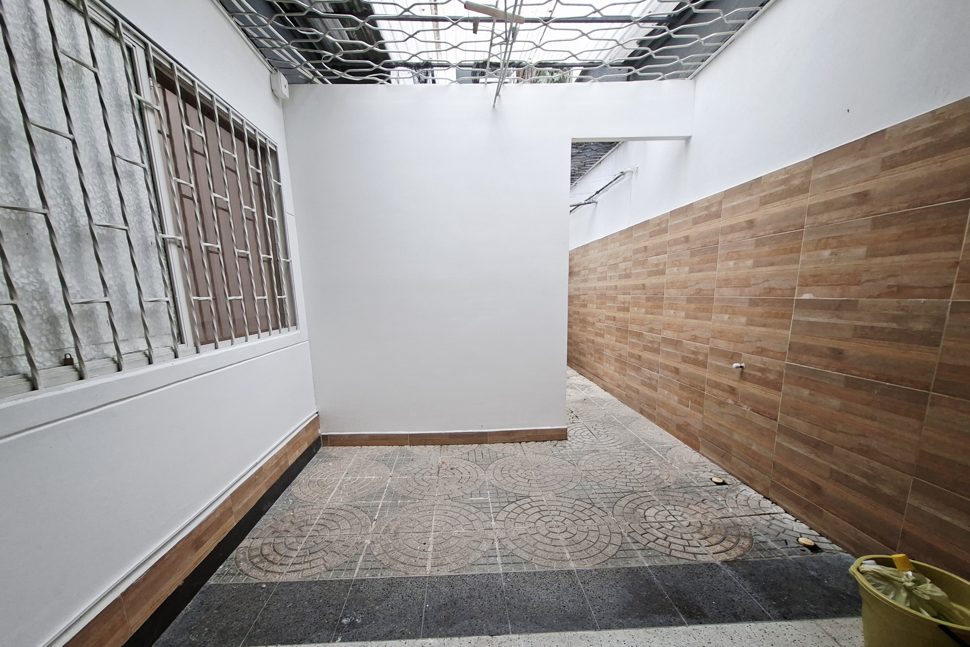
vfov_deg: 80.6
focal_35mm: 14
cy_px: 376
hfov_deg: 104.2
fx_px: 377
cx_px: 468
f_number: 2.2
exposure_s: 1/40
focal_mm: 1.74
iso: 40
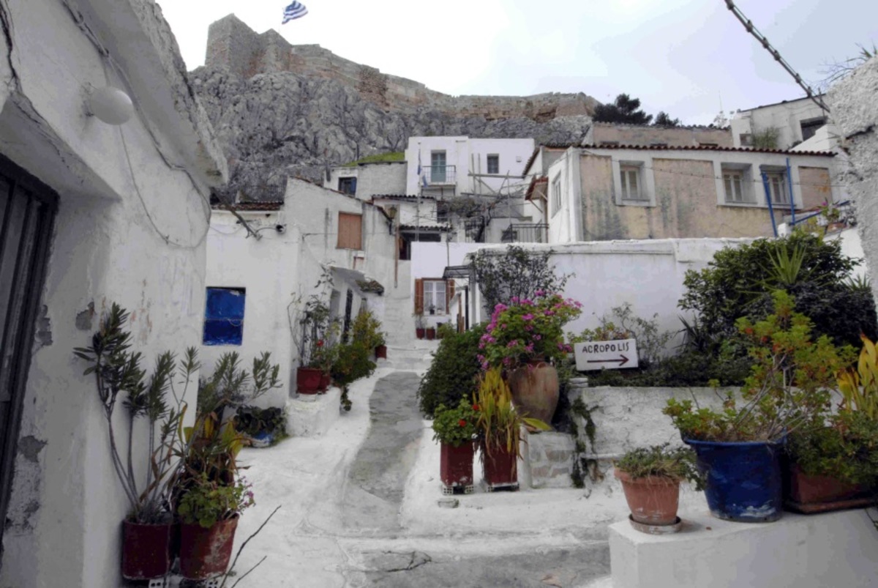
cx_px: 439
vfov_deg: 67.5
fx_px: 439
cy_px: 294
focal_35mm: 18
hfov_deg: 89.9
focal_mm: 12
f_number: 14
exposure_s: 1/80
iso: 320
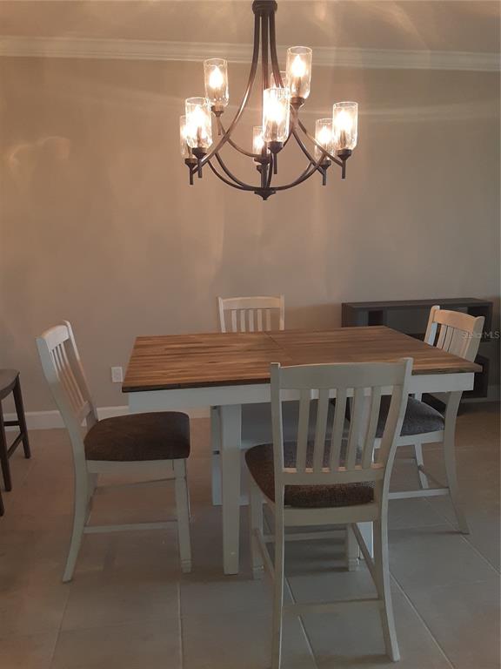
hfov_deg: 51.4
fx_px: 521
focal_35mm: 27
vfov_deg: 65.3
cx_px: 250
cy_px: 334
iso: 200
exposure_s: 1/60
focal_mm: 2.91
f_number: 1.9
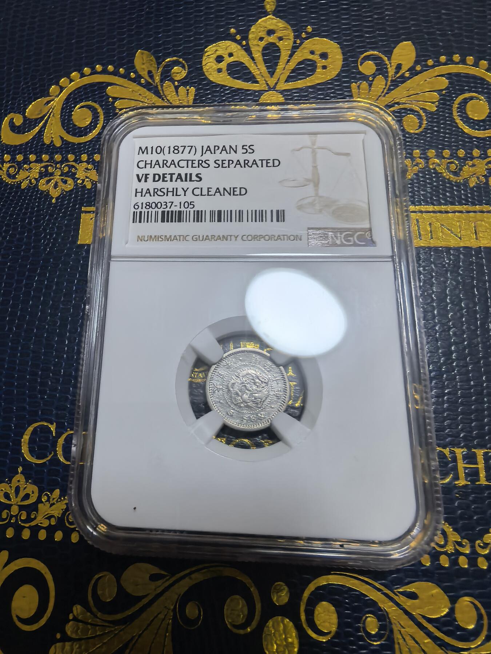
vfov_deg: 71.6
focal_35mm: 24
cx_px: 246
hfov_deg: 56.8
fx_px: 454
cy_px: 327
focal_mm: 1.68
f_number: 2.2
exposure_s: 1/50
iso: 160
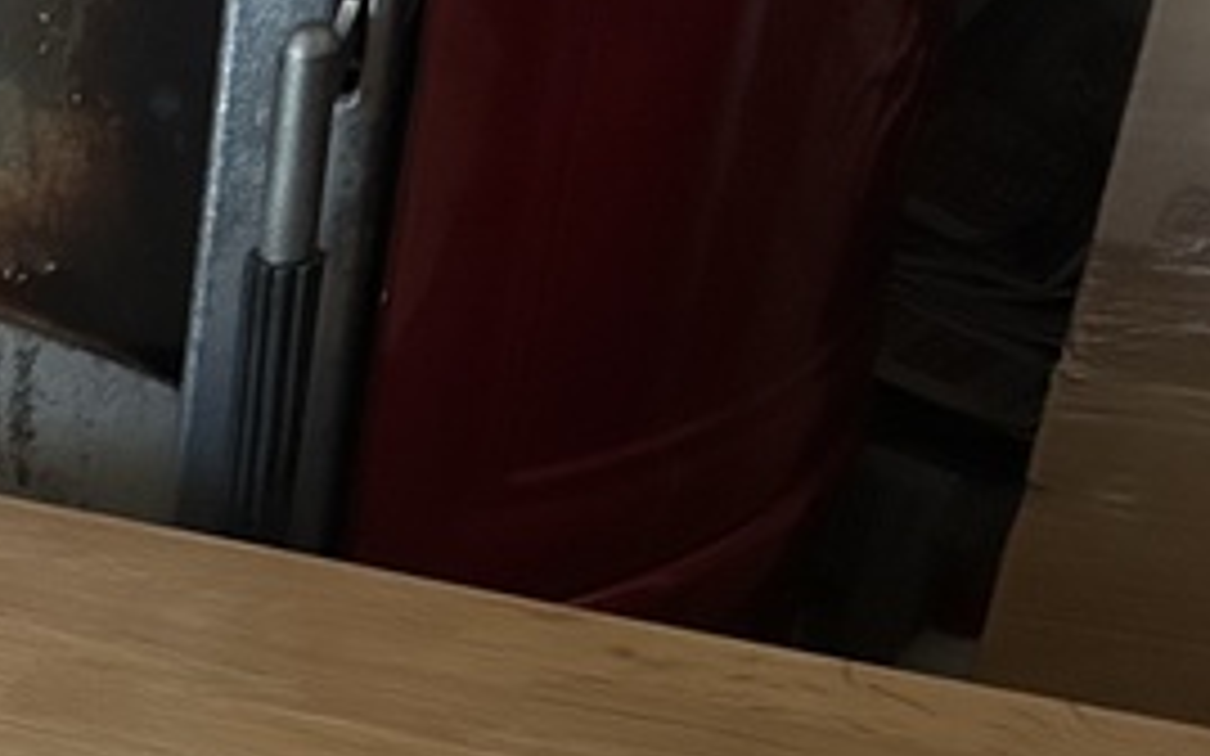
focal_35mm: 105
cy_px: 1678
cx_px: -684
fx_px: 3462
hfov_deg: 17.5
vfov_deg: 10.9
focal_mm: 5.7
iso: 500
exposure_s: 1/60
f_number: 1.5
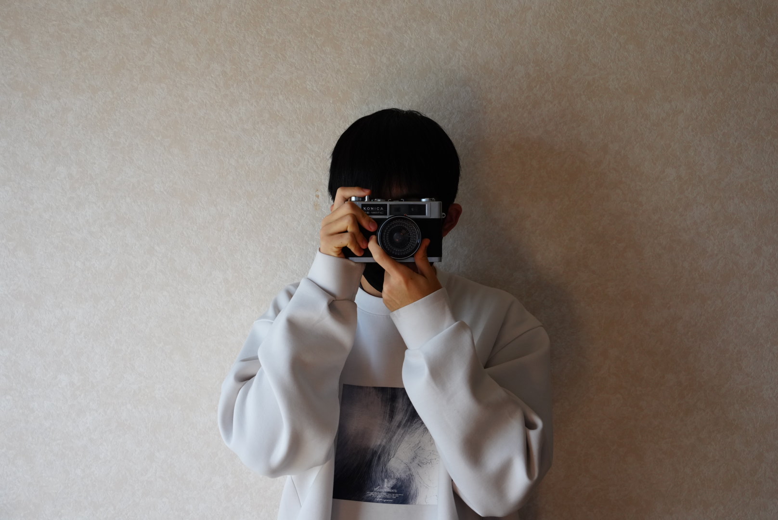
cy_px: 260
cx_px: 389
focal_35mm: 50
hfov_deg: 39.6
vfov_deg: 27.0
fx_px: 1081
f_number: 5.6
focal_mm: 50
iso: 1000
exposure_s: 1/200
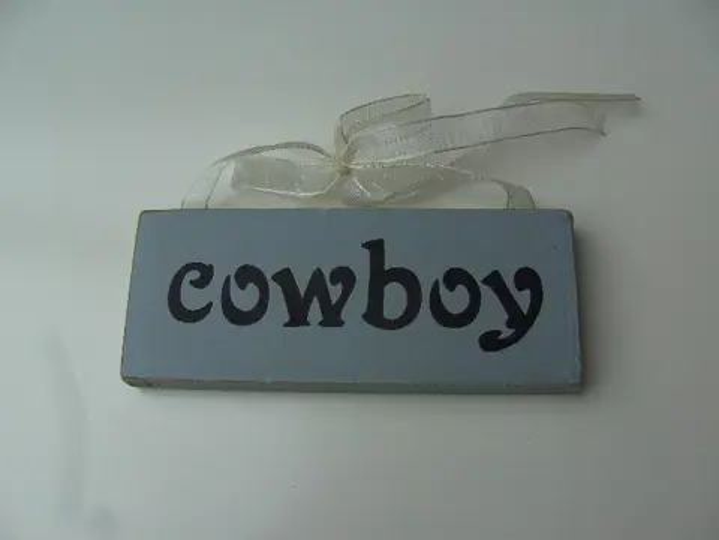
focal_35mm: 37
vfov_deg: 38.7
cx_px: 360
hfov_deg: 50.1
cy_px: 270
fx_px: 769
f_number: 4
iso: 64
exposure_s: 1/59
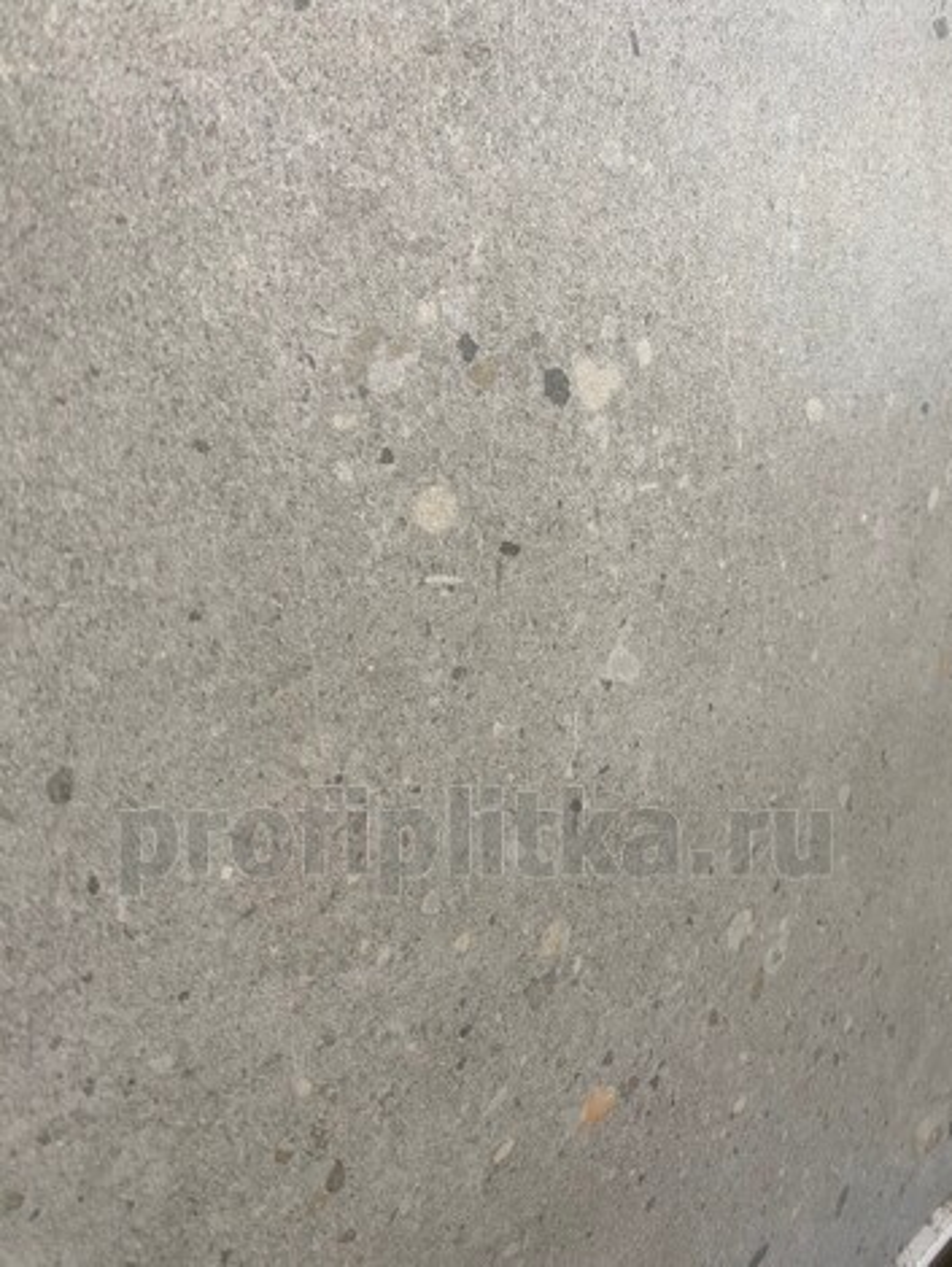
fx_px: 953
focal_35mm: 26
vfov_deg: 67.3
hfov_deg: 53.1
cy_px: 634
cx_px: 476
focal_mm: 4.25
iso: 100
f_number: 1.8
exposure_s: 1/50
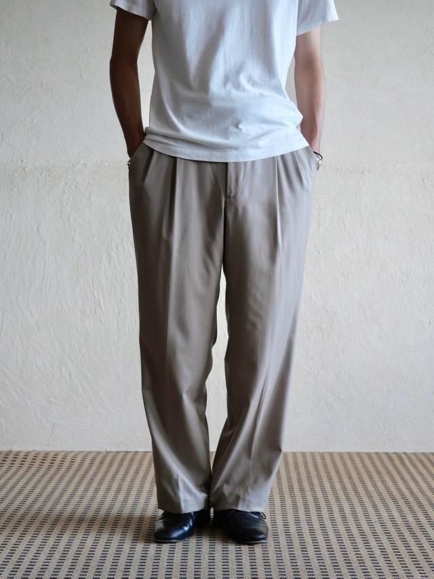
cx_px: 217
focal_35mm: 72
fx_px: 1203
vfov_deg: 27.0
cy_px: 290
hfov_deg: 20.4
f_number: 3.9
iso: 800
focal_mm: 36
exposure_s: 1/80
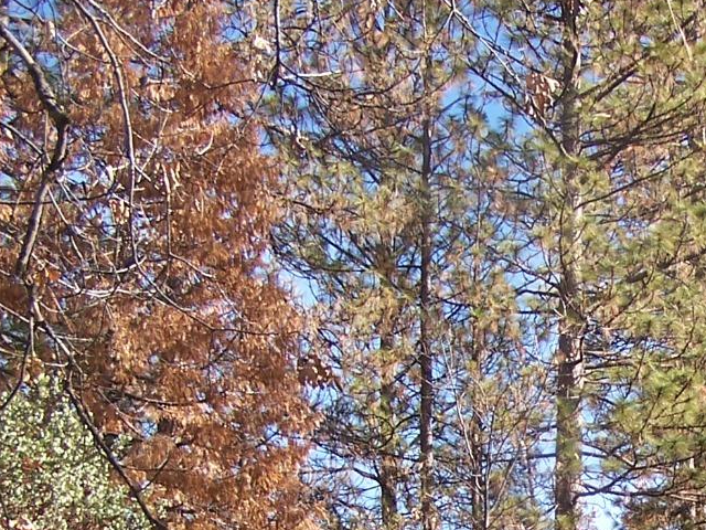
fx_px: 1815
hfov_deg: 21.0
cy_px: 610
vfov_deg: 16.0
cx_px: 771
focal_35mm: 89
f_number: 2.8
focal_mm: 6.3
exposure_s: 1/350
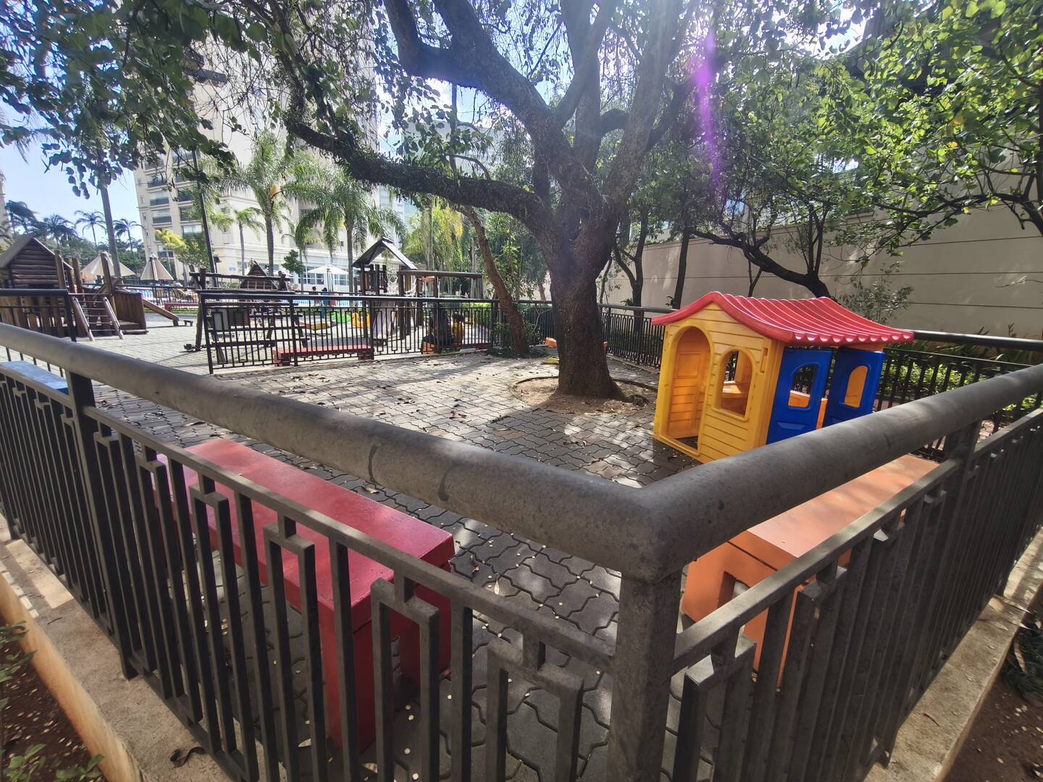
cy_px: 391
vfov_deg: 81.7
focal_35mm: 15
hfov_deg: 98.2
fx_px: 452
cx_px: 522
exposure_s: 1/120
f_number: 2.2
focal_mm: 1.91
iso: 64
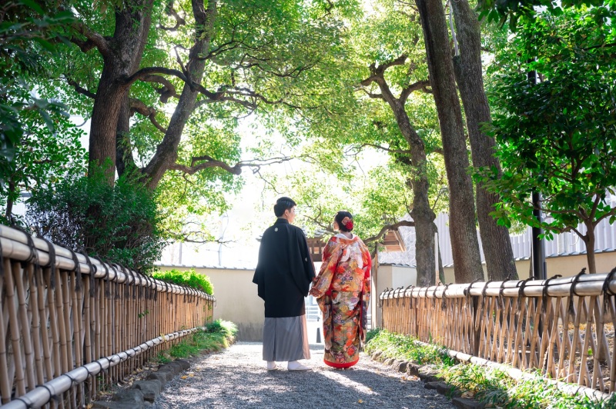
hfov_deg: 45.5
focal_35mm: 43
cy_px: 204
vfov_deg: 31.1
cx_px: 308
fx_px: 735
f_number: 4
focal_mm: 43
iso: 640
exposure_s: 1/250
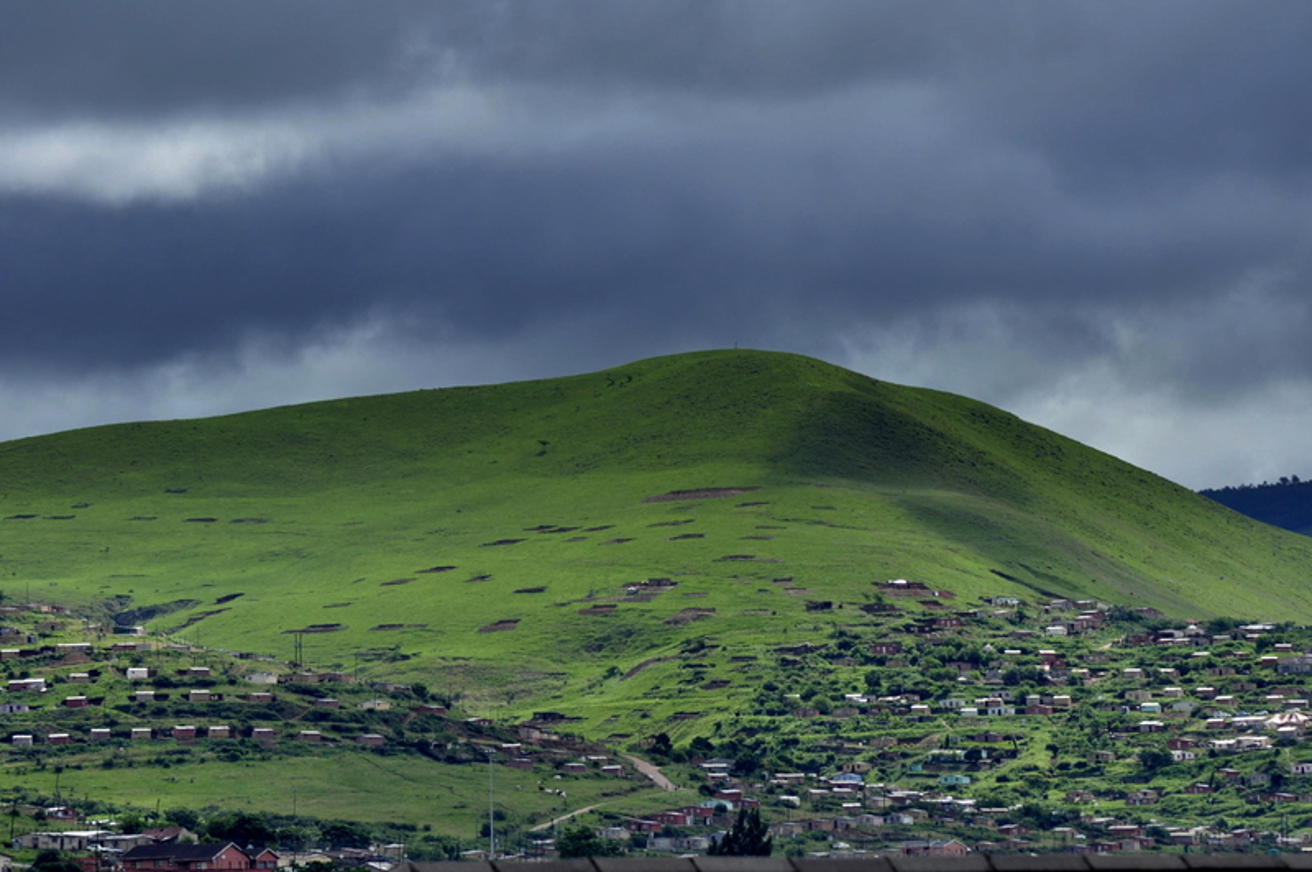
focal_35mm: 278
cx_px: 656
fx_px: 10103
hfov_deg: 7.4
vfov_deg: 4.9
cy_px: 436
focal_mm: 185
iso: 320
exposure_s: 1/800
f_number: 10
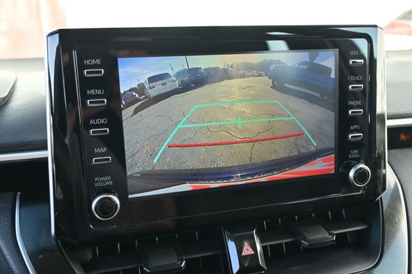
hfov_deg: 56.2
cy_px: 137
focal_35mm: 34
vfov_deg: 39.1
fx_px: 386
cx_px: 206
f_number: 4
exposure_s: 1/160
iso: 400
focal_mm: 22.5
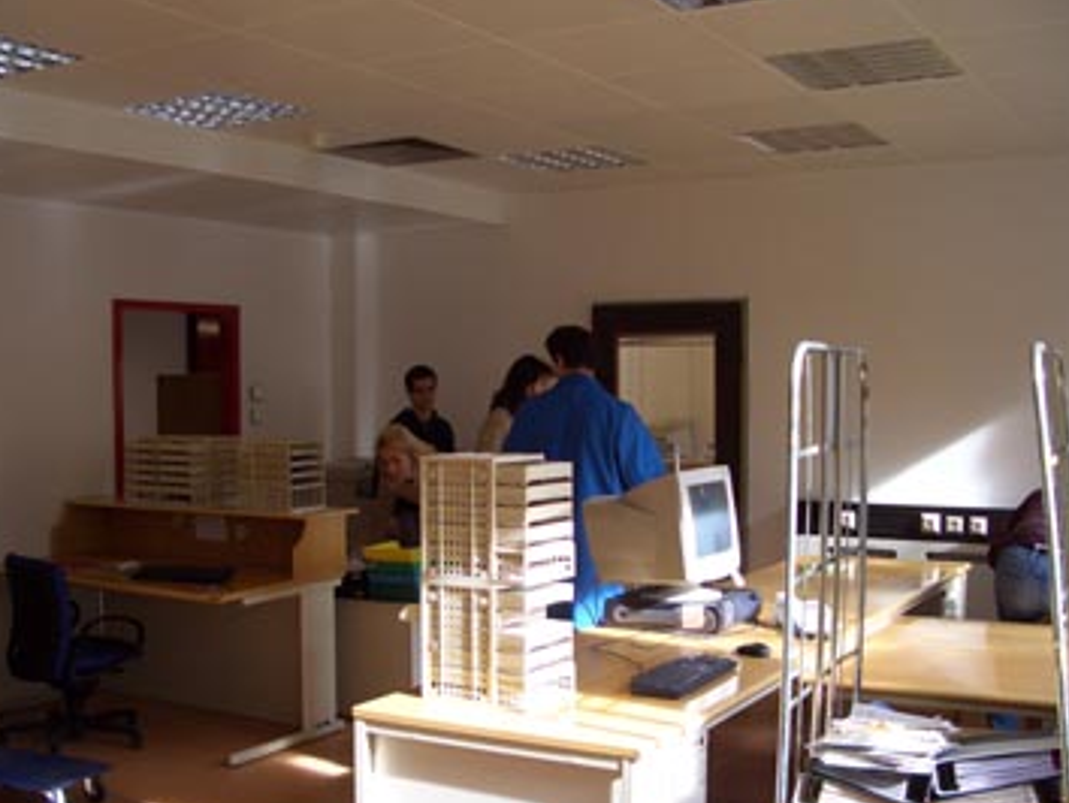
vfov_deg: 34.3
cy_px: 457
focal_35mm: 42
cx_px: 524
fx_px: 1298
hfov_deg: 44.8
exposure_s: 1/60
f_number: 2.6
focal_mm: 5.8
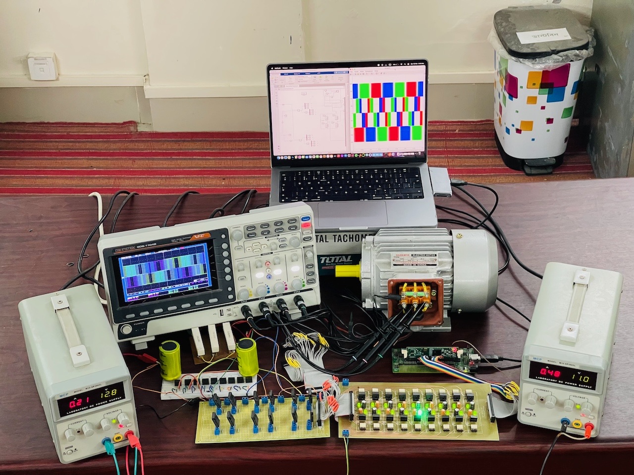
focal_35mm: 64
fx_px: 1172
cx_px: 317
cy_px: 238
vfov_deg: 22.9
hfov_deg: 30.3
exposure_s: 1/51
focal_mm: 7.5
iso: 500
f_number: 2.2
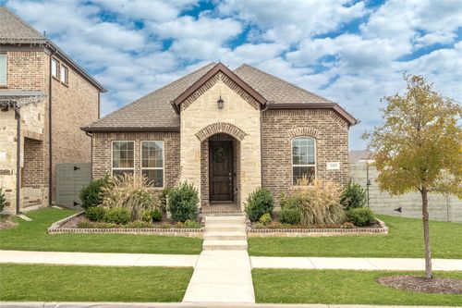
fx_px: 423
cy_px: 154
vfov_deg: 39.9
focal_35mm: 33
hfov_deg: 57.2
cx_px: 231
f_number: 7.1
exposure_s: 1/100
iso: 400
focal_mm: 33
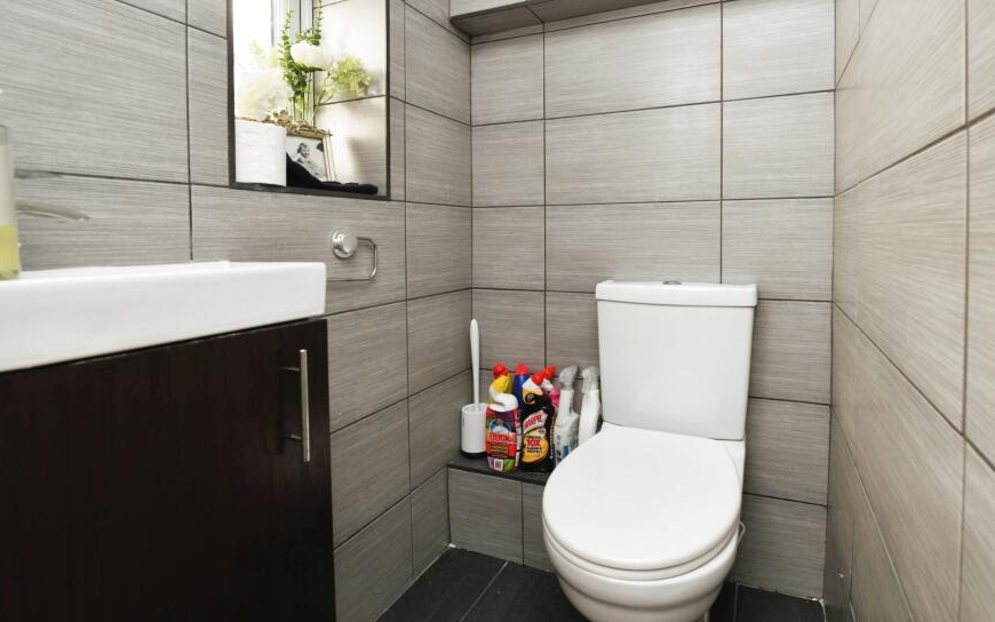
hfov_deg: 90.3
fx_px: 488
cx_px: 579
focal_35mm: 18
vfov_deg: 64.5
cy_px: 253
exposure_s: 1/60
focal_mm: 15
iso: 800
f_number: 8
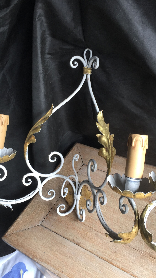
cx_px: 73
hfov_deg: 36.7
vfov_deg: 61.0
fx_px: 235
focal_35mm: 32
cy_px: 139
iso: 40
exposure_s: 1/50
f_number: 2.2
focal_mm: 4.15
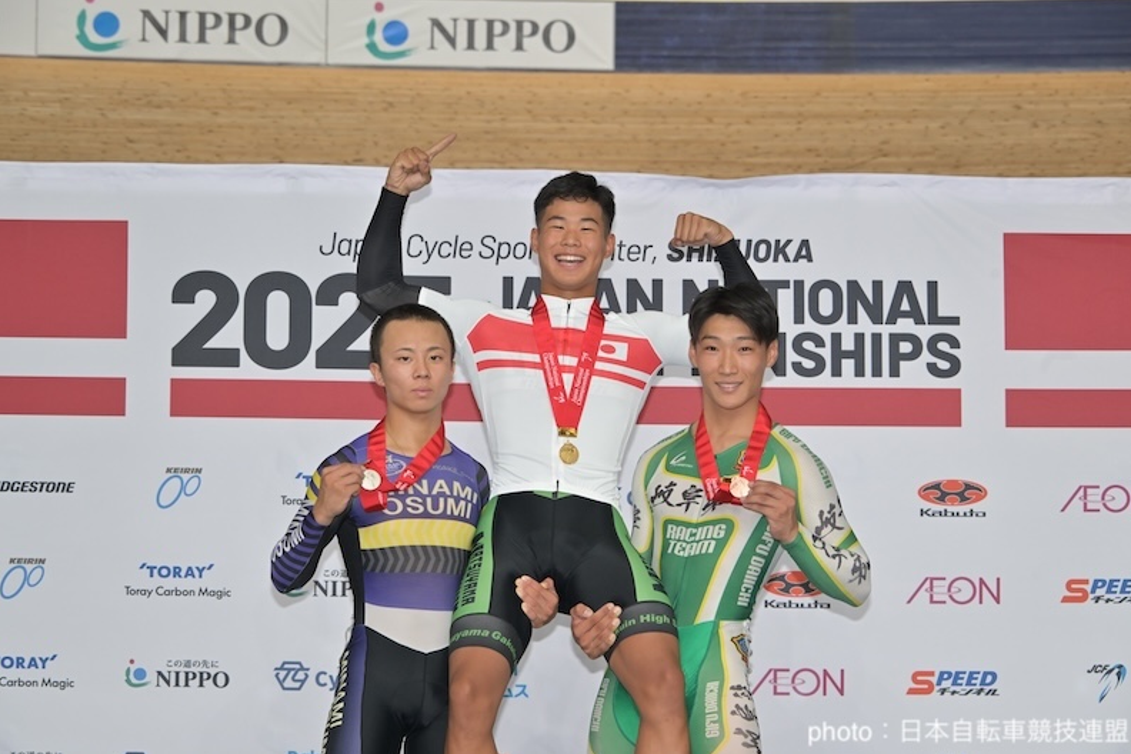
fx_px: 3330
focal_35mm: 106
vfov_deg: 12.9
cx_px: 570
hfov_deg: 19.3
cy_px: 378
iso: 1000
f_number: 8
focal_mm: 105
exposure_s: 1/160
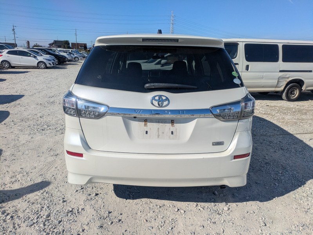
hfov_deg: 69.4
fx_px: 226
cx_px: 156
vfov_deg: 54.9
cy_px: 118
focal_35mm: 25
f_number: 1.89
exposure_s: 1/7092
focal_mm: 5.43
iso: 48
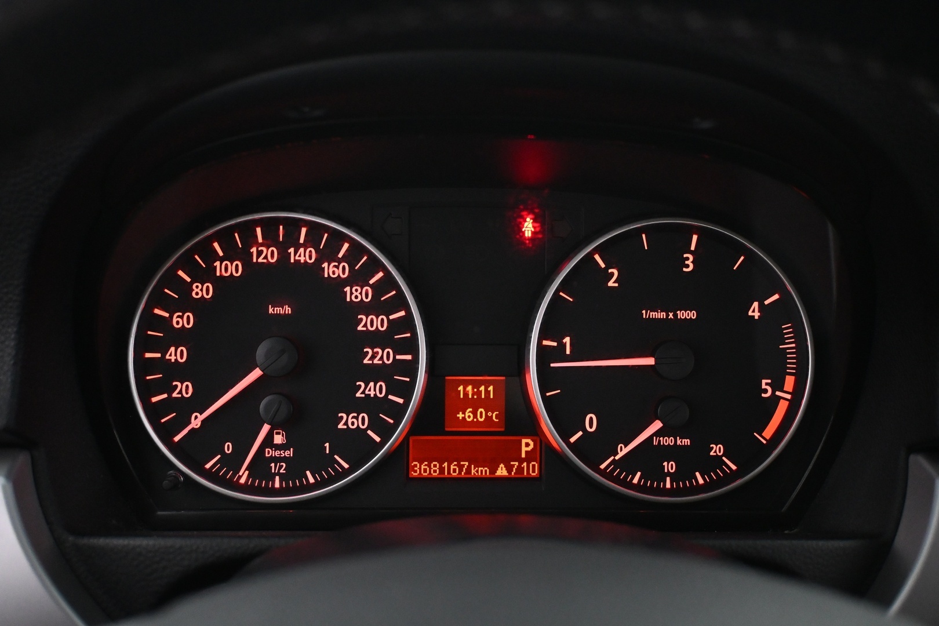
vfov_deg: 34.2
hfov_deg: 49.6
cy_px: 313
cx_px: 470
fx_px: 1017
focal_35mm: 39
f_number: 4.5
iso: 4000
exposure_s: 1/40
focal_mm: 26
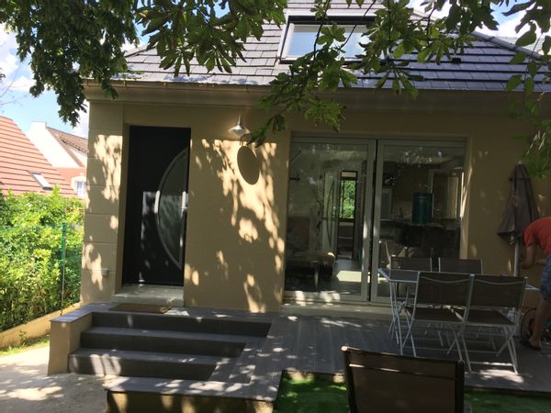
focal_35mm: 29
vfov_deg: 48.2
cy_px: 206
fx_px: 462
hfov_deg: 61.7
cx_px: 276
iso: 32
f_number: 2.2
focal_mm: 4.15
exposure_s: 1/430
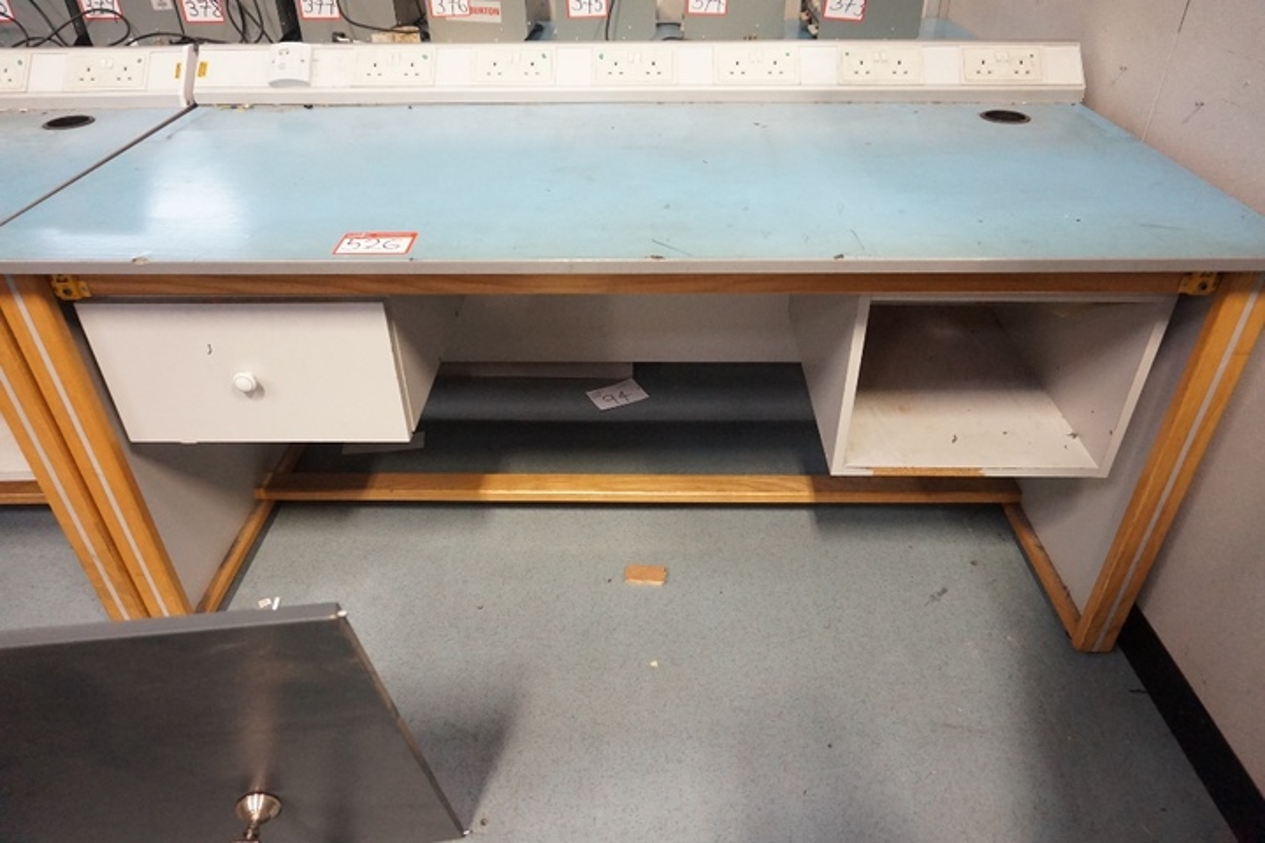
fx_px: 843
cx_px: 632
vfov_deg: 53.1
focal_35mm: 24
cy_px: 422
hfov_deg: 73.7
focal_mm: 16
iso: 3200
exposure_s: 1/160
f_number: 3.5
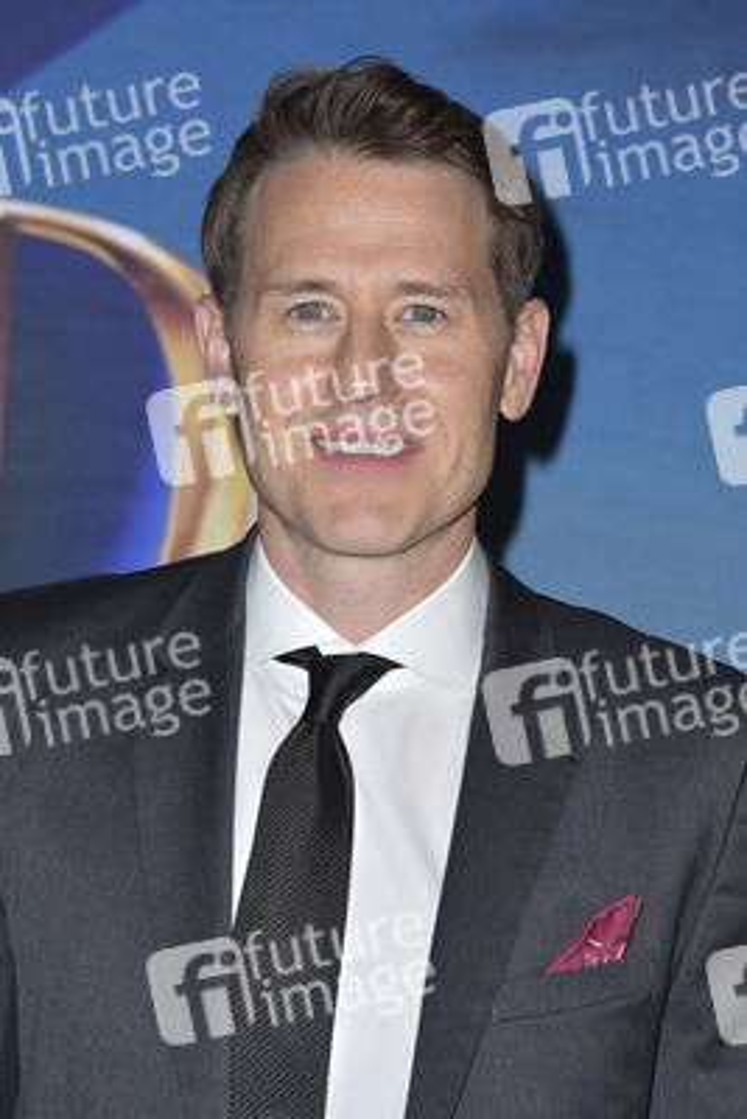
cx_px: 374
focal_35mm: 125
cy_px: 560
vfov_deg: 16.4
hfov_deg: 11.0
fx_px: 3887
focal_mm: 125
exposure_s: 1/250
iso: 320
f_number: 6.3
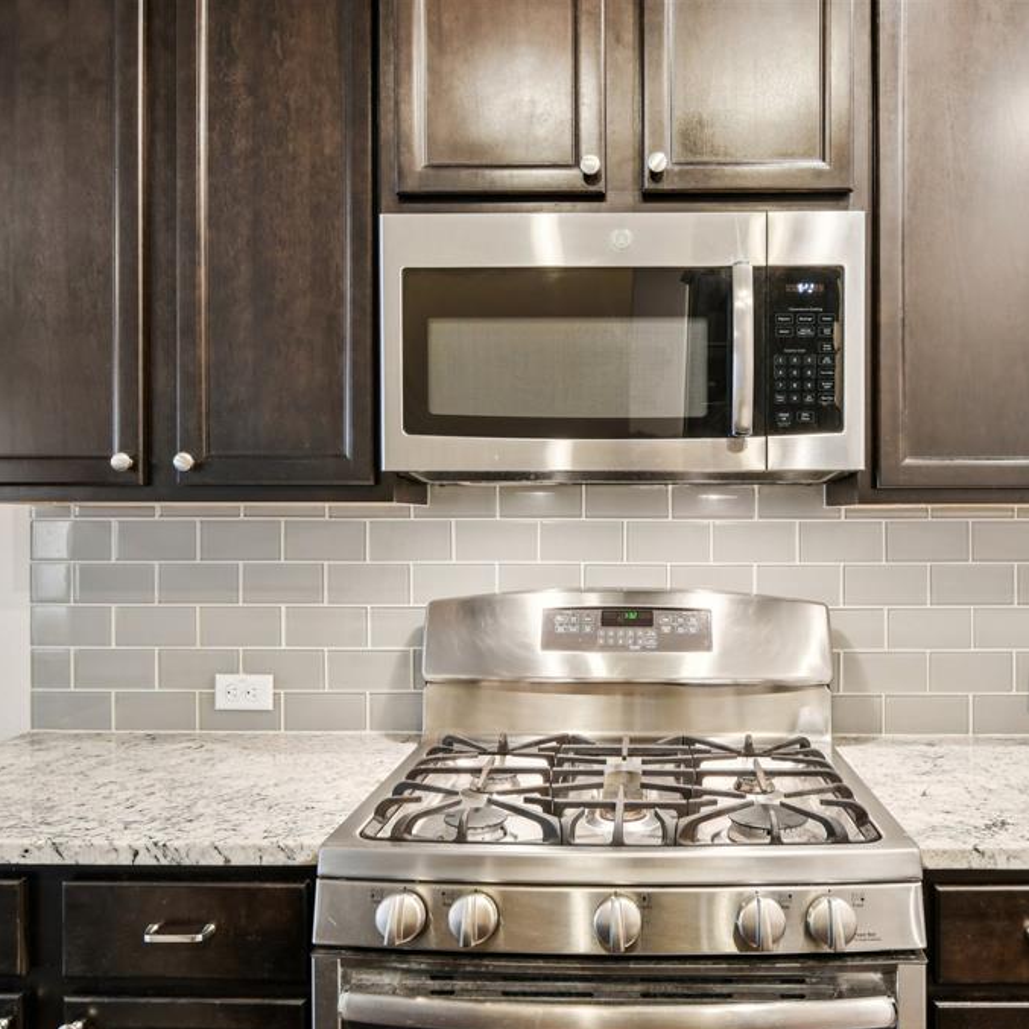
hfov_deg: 58.5
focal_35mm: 27
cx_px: 628
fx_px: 908
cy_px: 517
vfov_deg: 59.1
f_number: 8
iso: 400
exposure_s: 1/4
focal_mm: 14
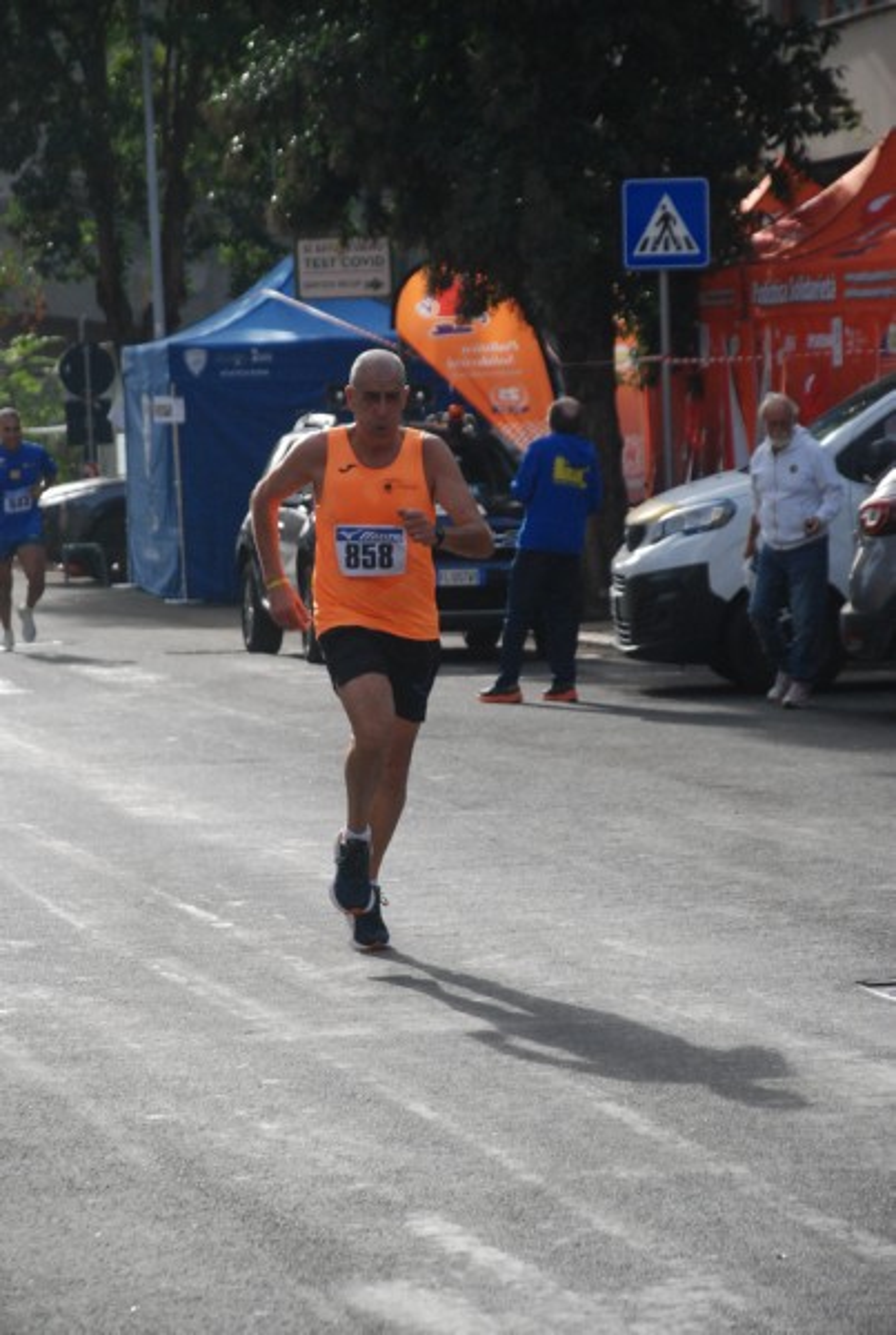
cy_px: 668
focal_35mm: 158
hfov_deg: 8.8
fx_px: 5849
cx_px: 448
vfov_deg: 13.0
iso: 1000
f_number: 5.6
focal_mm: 105
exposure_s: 1/1600
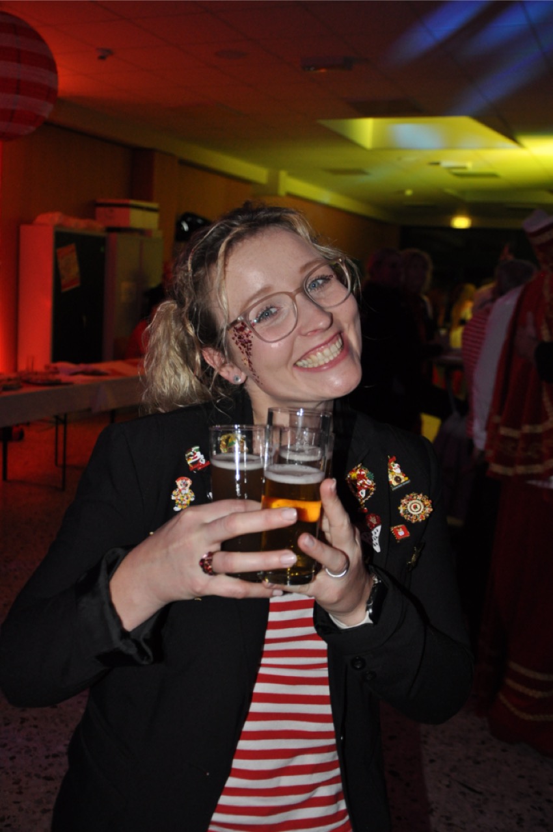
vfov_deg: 51.3
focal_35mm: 38
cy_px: 416
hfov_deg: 35.4
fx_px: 866
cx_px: 276
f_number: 4
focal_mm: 25
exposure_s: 1/60
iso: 800
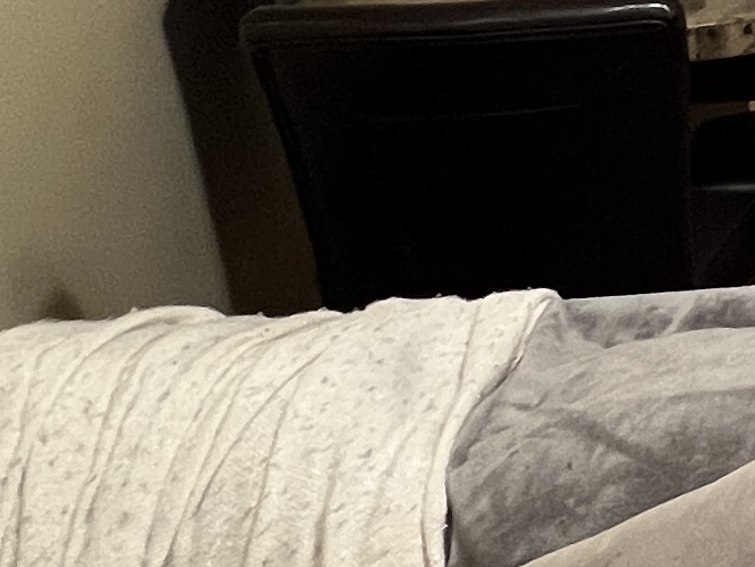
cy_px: -161
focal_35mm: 79
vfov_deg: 17.6
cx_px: 1524
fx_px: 1724
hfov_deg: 17.4
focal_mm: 1.57
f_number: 1.8
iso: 250
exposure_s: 1/60
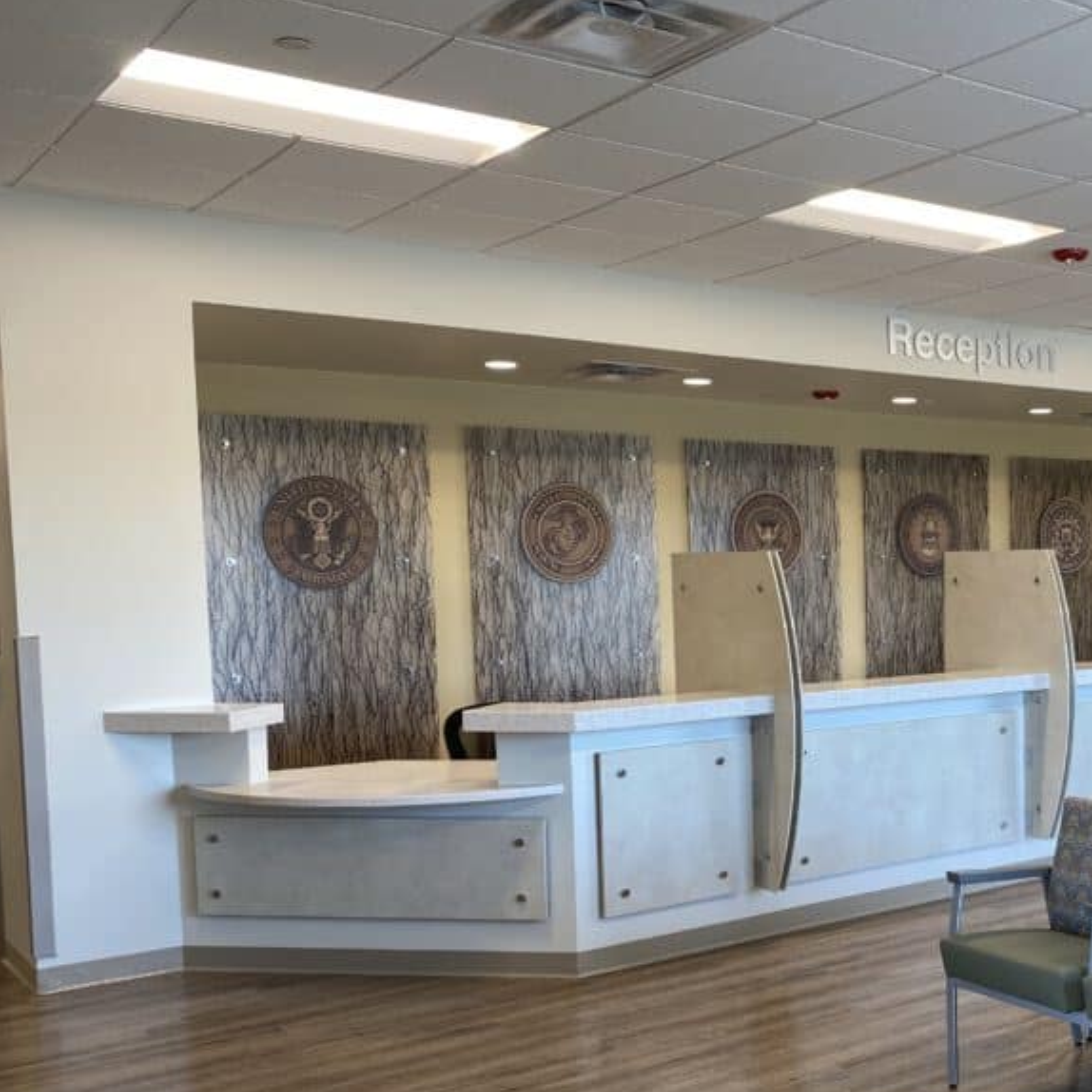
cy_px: 689
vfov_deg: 40.6
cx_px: 926
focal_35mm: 41
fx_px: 1463
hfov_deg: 38.8
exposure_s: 1/120
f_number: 1.8
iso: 80
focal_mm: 4.25
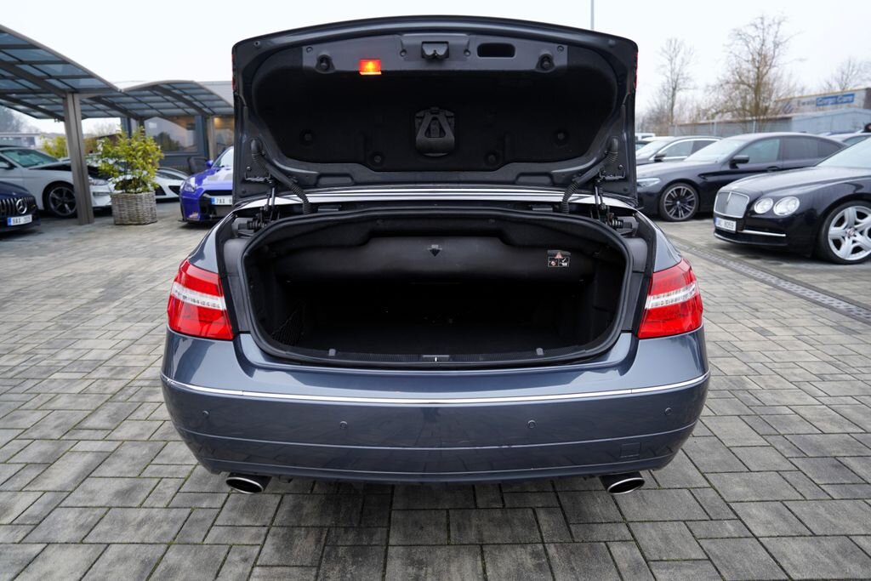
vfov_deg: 53.1
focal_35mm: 24
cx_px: 436
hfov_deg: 73.7
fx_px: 581
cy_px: 290
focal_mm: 24
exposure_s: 1/40
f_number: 3.2
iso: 100
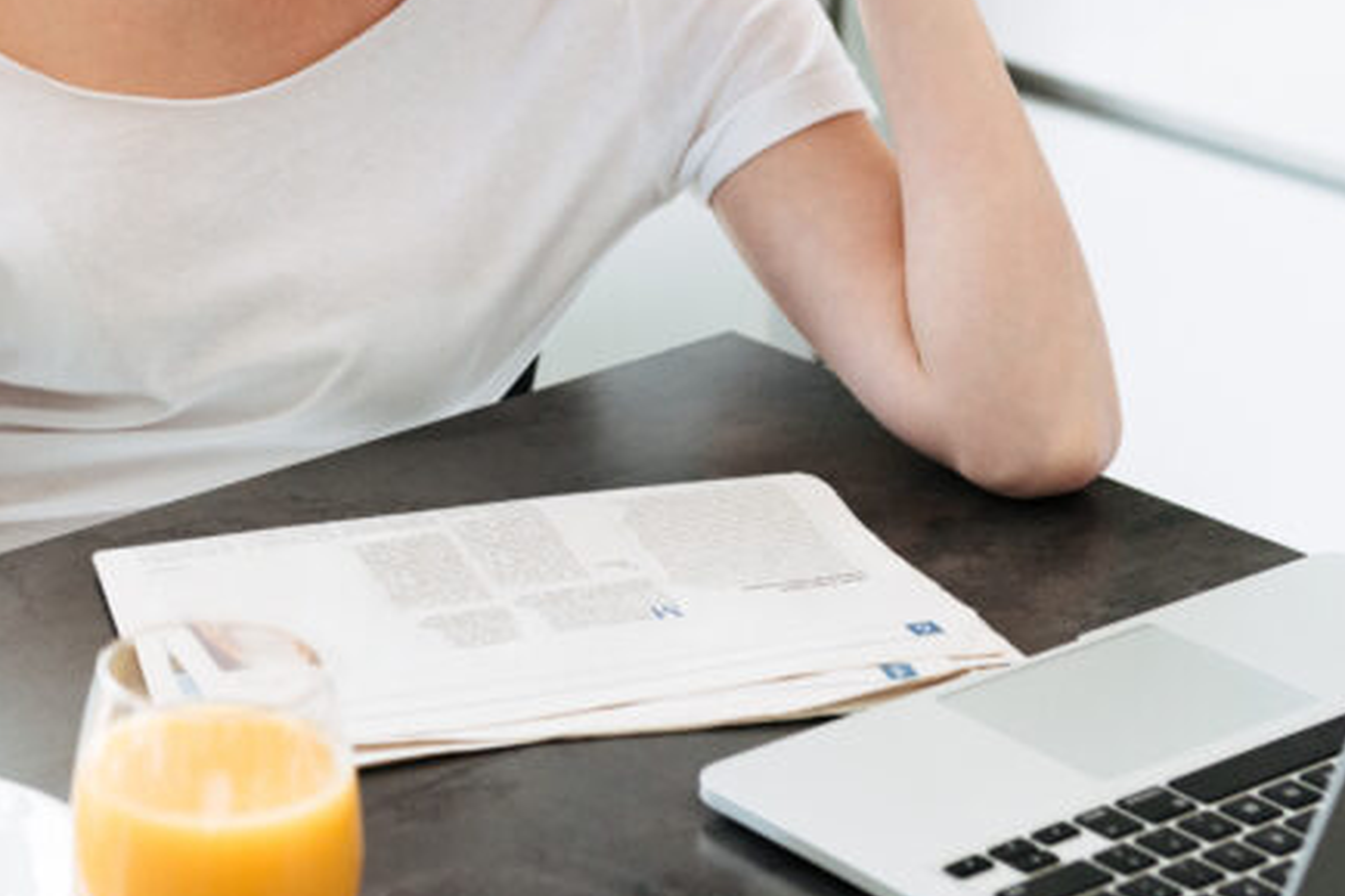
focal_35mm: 118
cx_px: 267
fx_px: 4407
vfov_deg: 11.6
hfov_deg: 17.2
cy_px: 240
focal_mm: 50
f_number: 3.2
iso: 640
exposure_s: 1/320
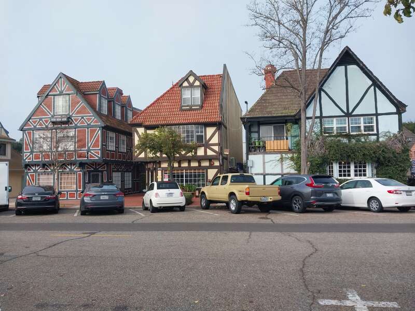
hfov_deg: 67.3
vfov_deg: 53.1
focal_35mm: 26
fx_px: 312
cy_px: 156
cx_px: 208
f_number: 1.8
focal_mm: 4
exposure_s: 1/301
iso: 20
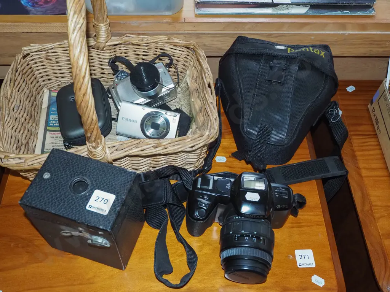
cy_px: 146
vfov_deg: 41.8
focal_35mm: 34
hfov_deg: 54.0
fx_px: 383
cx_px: 195
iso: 2500
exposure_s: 1/160
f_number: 5.6
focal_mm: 17
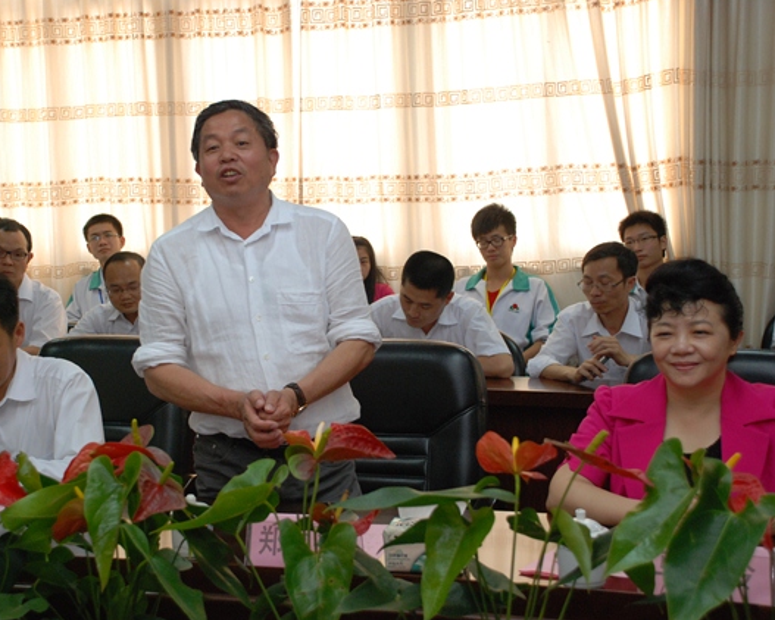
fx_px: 1491
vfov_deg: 23.5
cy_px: 307
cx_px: 331
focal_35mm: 65
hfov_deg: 29.1
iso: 640
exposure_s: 1/60
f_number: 4.5
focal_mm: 38
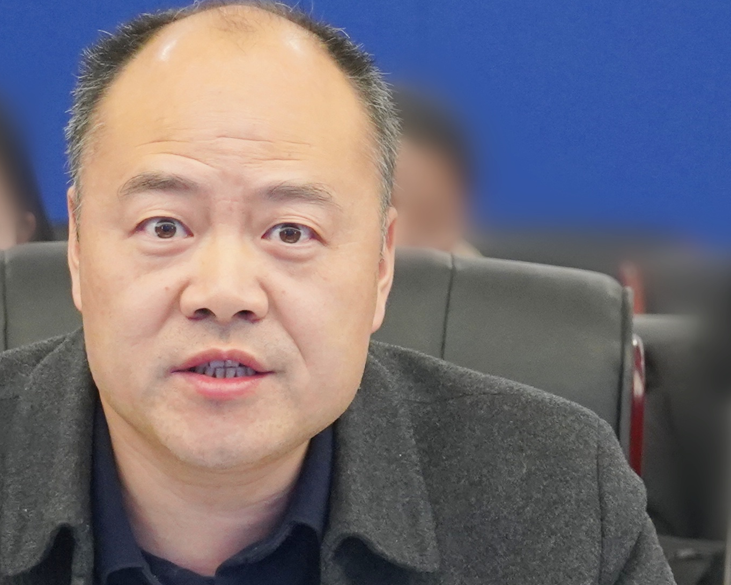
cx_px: 241
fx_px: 4588
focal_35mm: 212
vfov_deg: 7.3
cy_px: 382
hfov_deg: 9.1
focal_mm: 70
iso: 3200
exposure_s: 1/160
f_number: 5.6
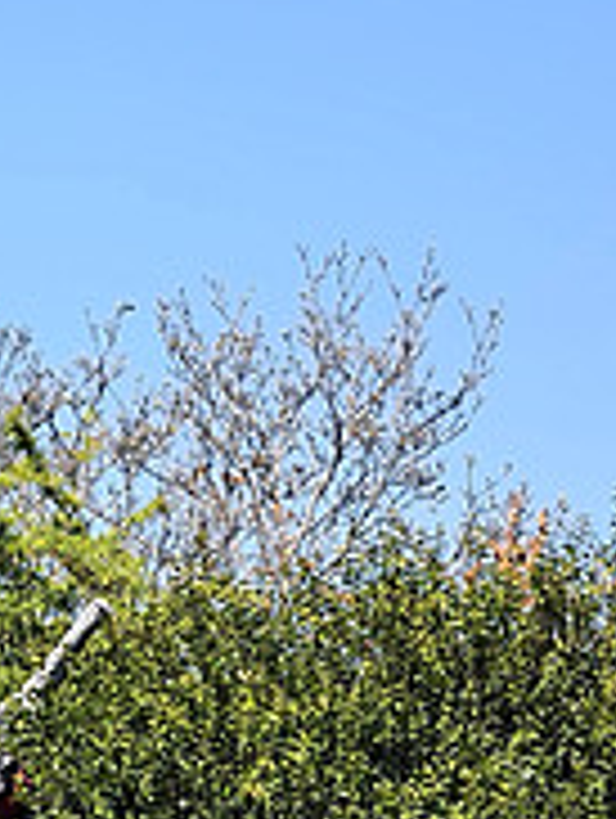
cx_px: -692
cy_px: 1048
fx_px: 8830
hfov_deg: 3.9
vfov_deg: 5.3
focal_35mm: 373
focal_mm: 22.48
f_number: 2.67
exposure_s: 1/323
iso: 50
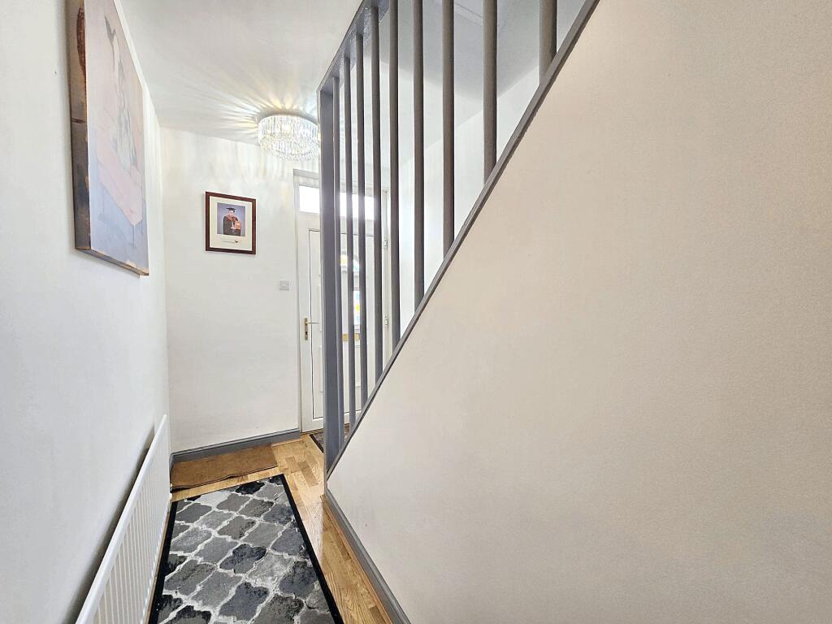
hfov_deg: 106.2
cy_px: 312
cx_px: 416
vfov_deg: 89.9
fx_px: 312
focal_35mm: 13
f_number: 2.2
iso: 80
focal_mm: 2.2
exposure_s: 1/50
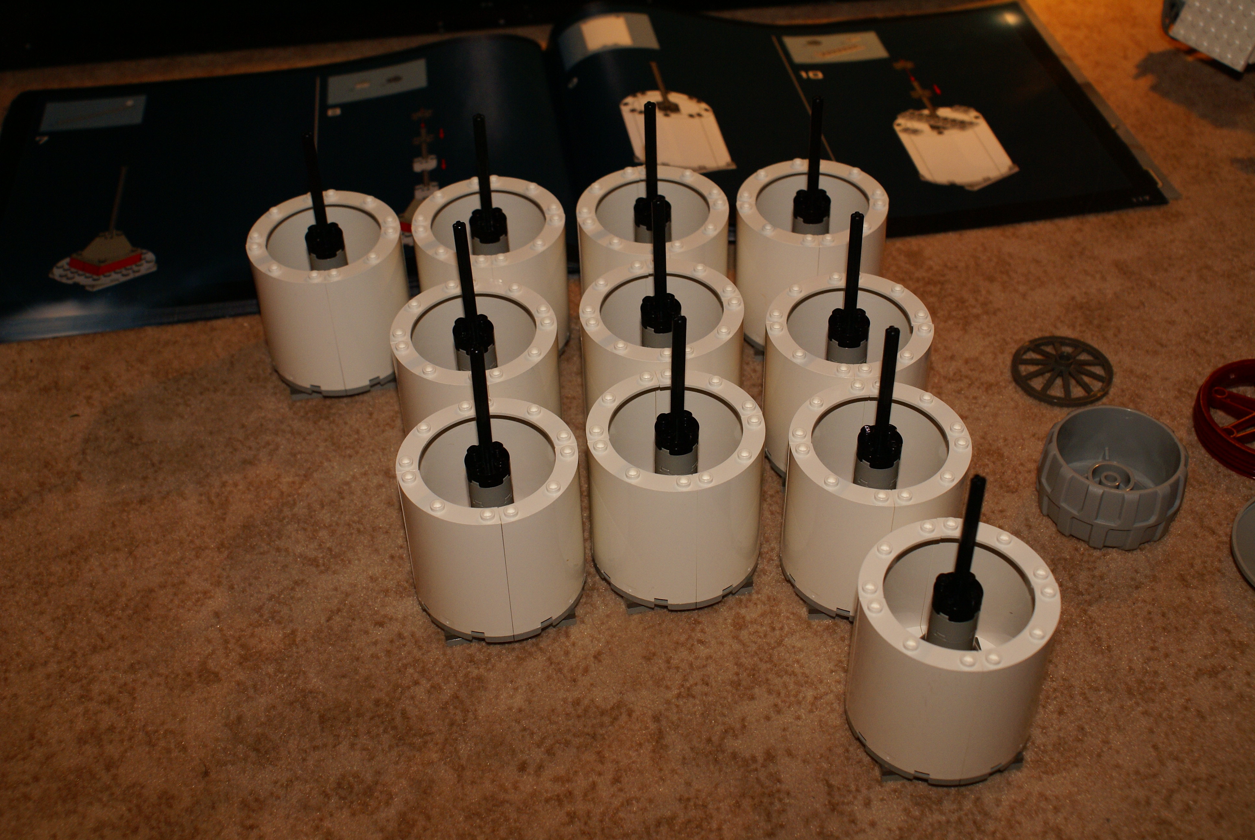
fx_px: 1466
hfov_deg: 46.3
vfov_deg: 32.0
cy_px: 420
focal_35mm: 42
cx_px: 628
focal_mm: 28
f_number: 5.6
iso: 400
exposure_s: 1/60
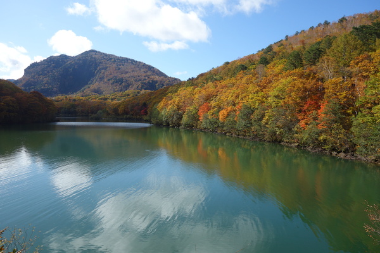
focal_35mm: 28
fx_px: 296
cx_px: 190
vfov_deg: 46.4
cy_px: 126
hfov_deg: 65.5
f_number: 5.6
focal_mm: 10.4
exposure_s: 1/400
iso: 125
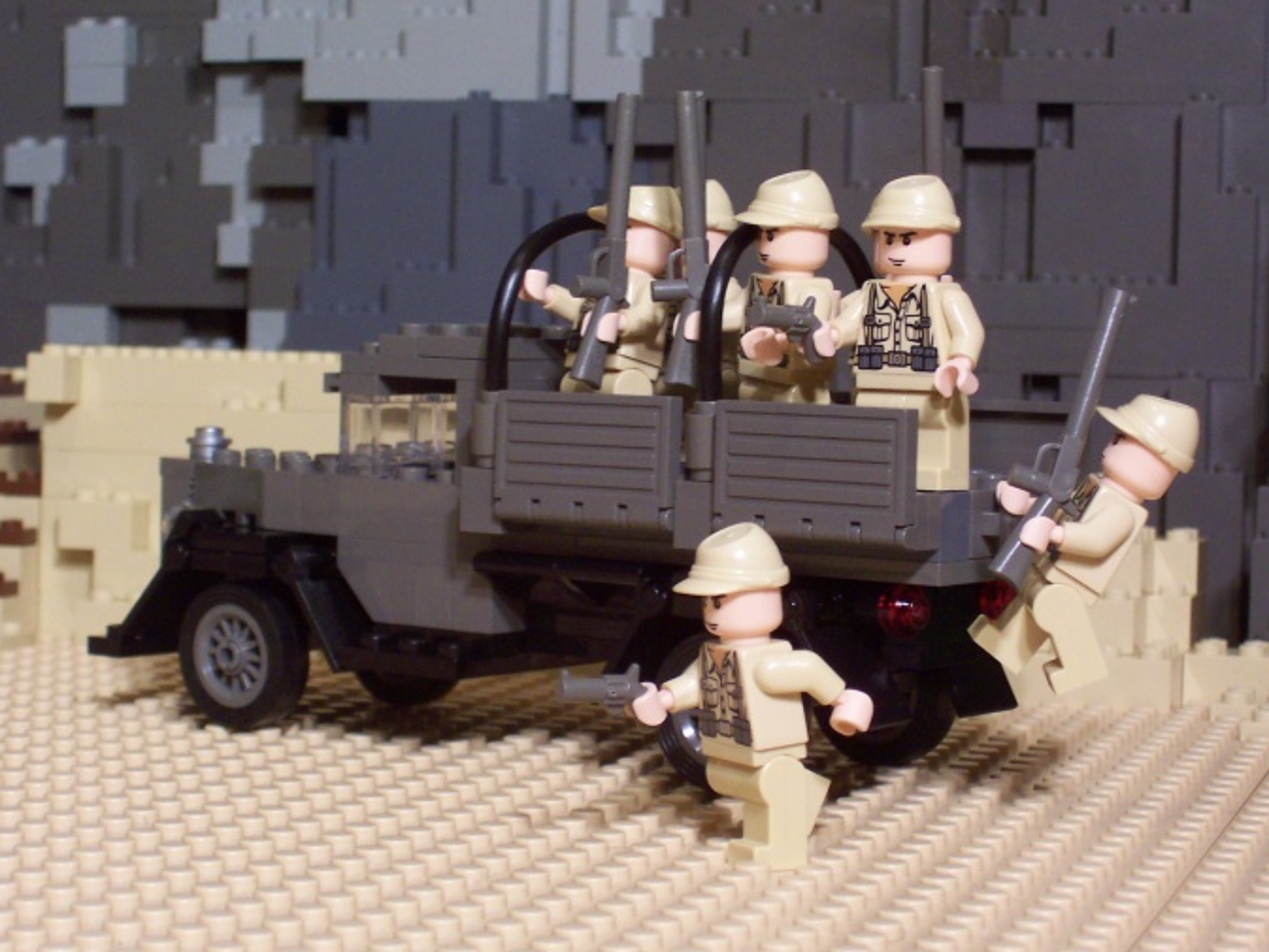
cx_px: 661
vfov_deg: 15.7
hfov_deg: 20.9
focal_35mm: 94
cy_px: 487
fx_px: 3447
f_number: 4.1
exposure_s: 1/20
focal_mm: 13.5
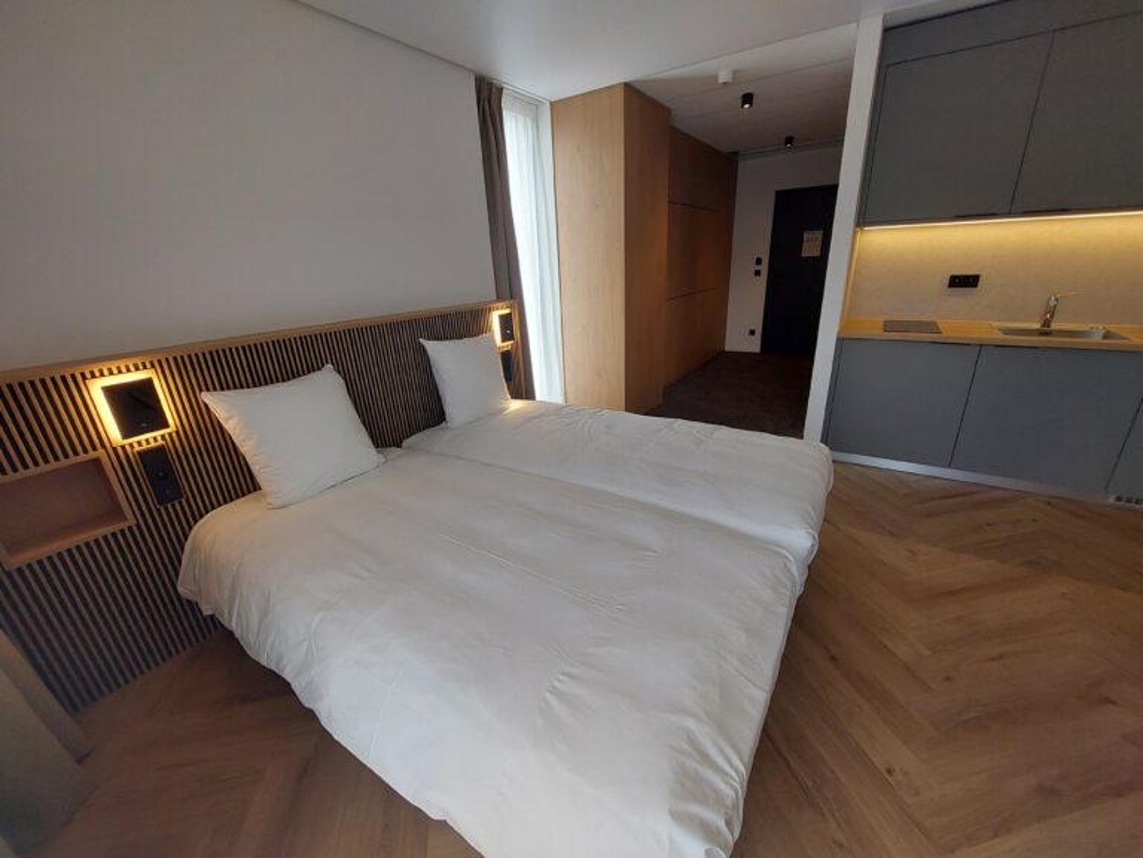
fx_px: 429
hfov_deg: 106.2
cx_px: 572
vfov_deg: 89.9
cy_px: 429
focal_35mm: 13
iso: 100
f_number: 2.2
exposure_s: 1/120
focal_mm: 1.74
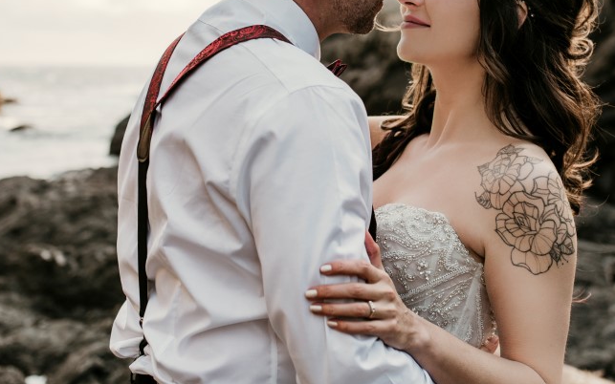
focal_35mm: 61
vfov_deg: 21.2
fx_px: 1022
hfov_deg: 33.5
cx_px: 333
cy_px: 109
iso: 50
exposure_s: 1/640
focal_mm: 35
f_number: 2.5
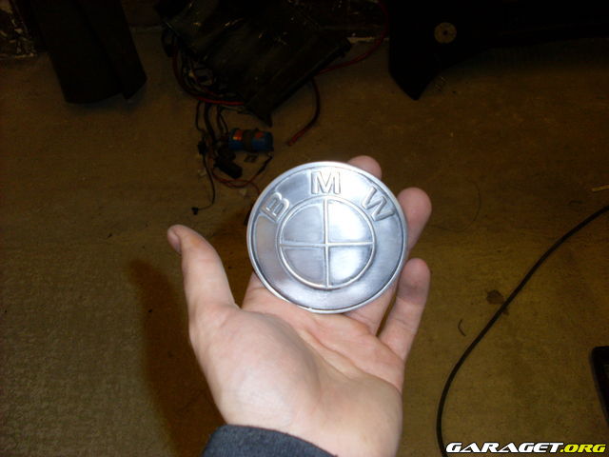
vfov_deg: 37.7
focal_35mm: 38
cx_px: 304
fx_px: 669
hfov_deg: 49.0
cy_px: 228
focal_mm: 6.3
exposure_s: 1/45
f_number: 3
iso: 100
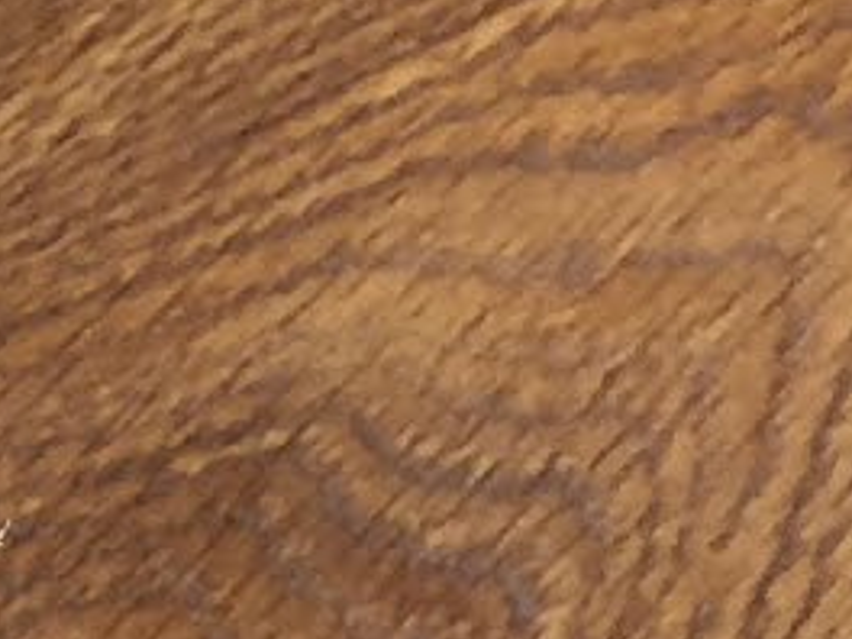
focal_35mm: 225
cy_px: 342
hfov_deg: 7.1
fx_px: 5538
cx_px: -2291
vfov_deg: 6.6
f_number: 1.8
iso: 40
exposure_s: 1/17
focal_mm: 3.99
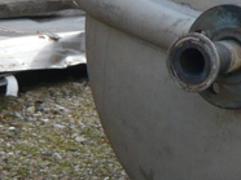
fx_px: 1078
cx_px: 402
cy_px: 27
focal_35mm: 155
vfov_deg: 9.5
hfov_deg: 12.0
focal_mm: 4.9
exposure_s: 1/250
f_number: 2.9
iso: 100
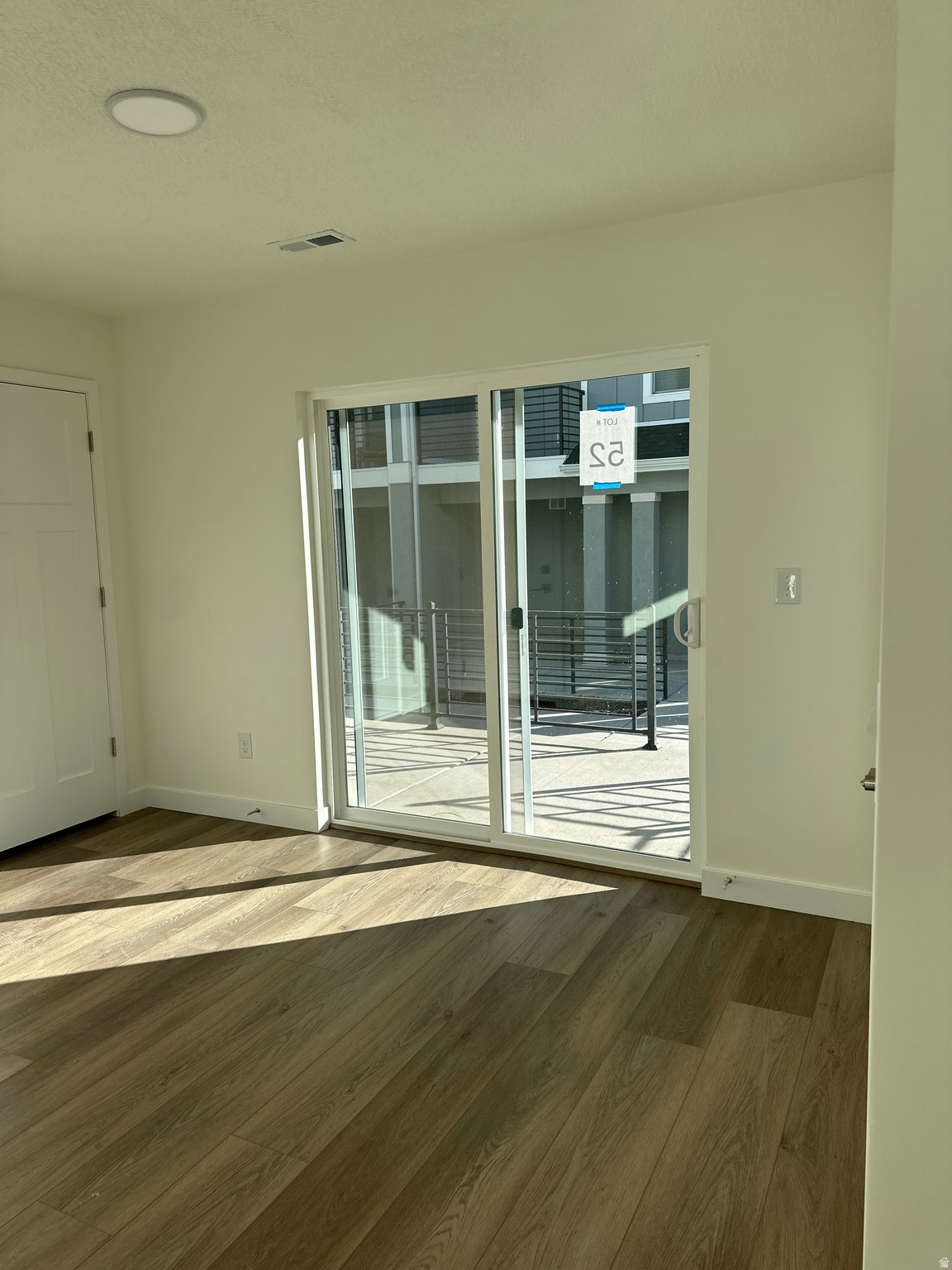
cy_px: 635
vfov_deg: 71.6
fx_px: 880
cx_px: 476
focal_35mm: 24
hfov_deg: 56.8
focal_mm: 6.86
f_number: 1.78
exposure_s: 1/1664
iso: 80
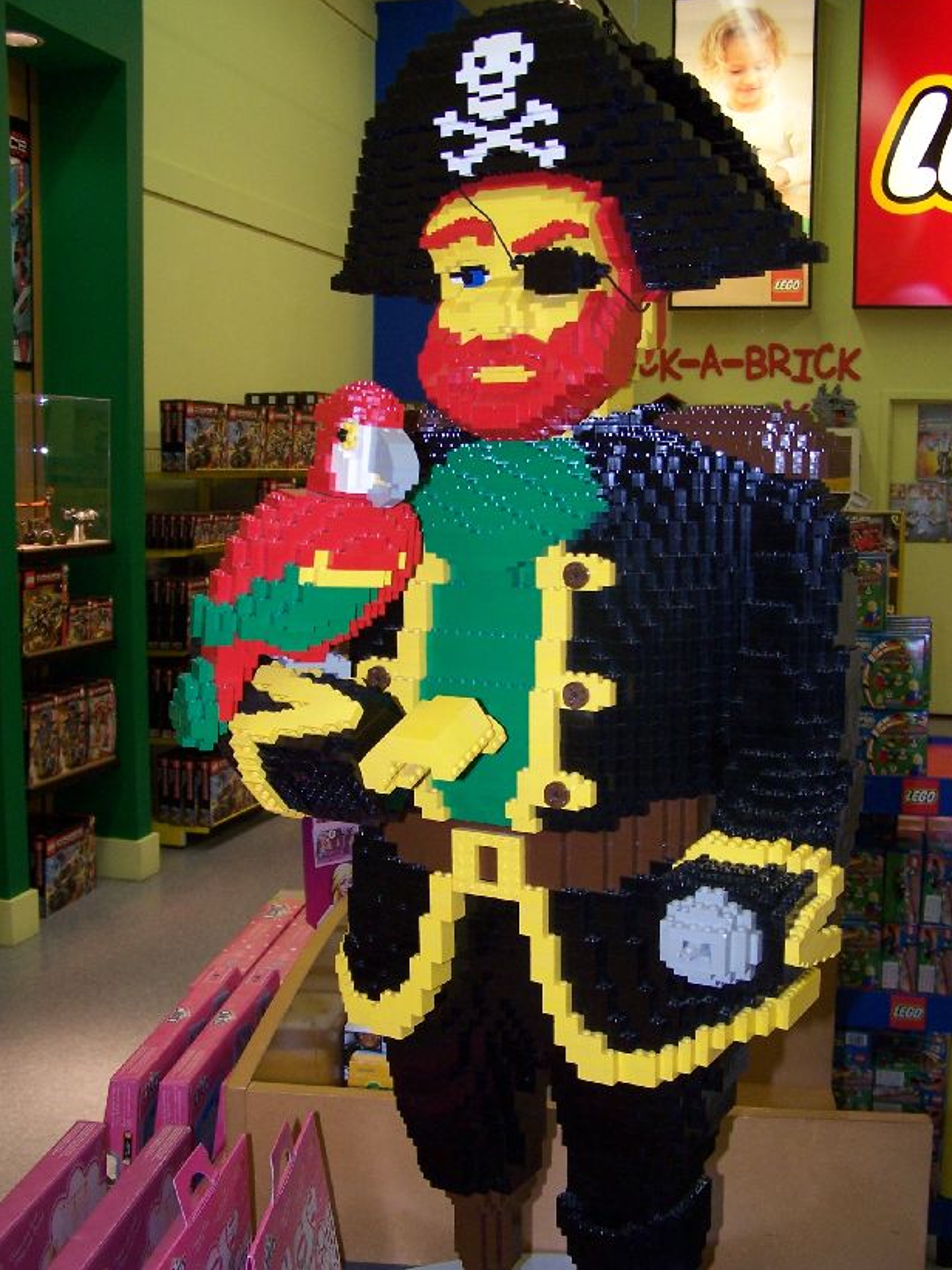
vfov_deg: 46.8
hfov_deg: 36.0
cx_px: 498
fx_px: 1466
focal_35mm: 40
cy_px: 626
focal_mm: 6.3
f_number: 2.8
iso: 140
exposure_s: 1/60
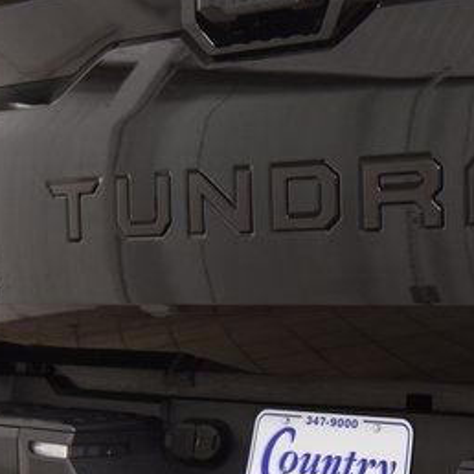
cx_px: 474
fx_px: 1519
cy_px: 387
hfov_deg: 17.3
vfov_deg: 17.6
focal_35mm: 98
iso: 1600
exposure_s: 1/60
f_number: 4
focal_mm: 31
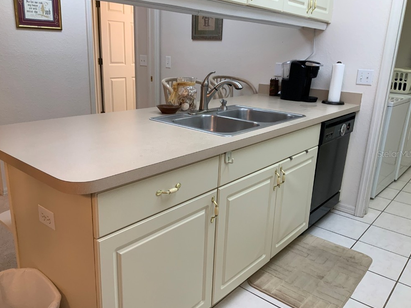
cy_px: 154
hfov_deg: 60.0
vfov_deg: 46.8
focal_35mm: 30
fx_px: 356
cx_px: 204
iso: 50
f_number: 1.8
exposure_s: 1/60
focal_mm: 3
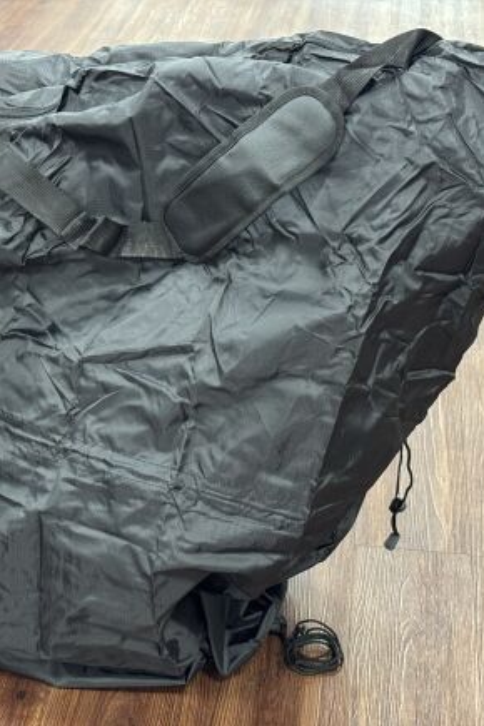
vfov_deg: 30.1
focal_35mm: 67
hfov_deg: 20.3
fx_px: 1351
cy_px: 362
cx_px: 192
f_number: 1.78
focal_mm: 6.76
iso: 250
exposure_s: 1/40
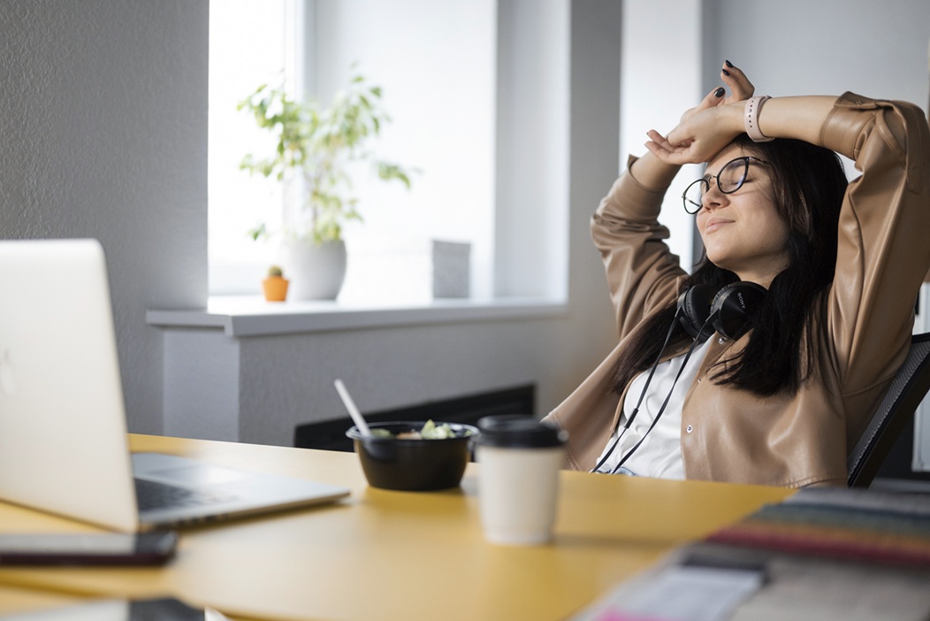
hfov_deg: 39.6
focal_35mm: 50
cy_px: 310
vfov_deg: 27.0
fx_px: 1292
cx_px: 465
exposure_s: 1/125
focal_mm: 50
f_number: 1.8
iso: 1250
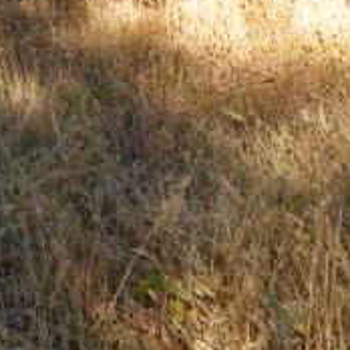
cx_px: -563
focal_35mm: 110
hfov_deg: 11.9
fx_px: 1258
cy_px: -376
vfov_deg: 13.3
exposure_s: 1/50
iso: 400
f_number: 9
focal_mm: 10
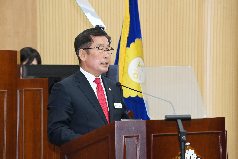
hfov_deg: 10.8
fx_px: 1256
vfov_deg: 7.2
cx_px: 119
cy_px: 80
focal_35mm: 190
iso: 8000
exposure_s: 1/200
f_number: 7.1
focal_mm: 190
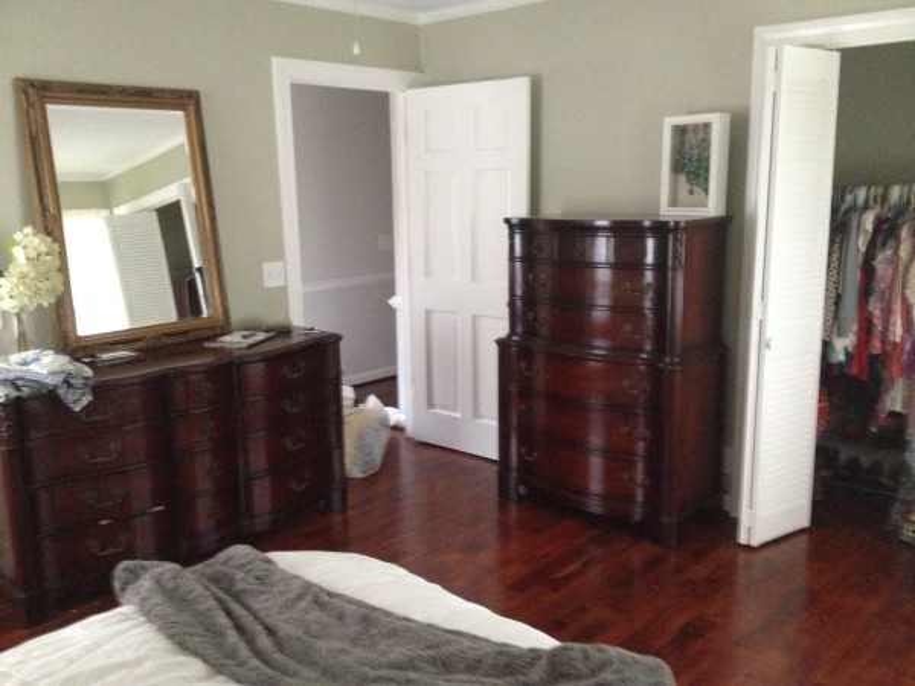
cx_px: 458
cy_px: 343
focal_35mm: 35
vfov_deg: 40.7
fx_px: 925
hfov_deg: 52.6
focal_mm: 4.28
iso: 640
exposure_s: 1/15
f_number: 2.4
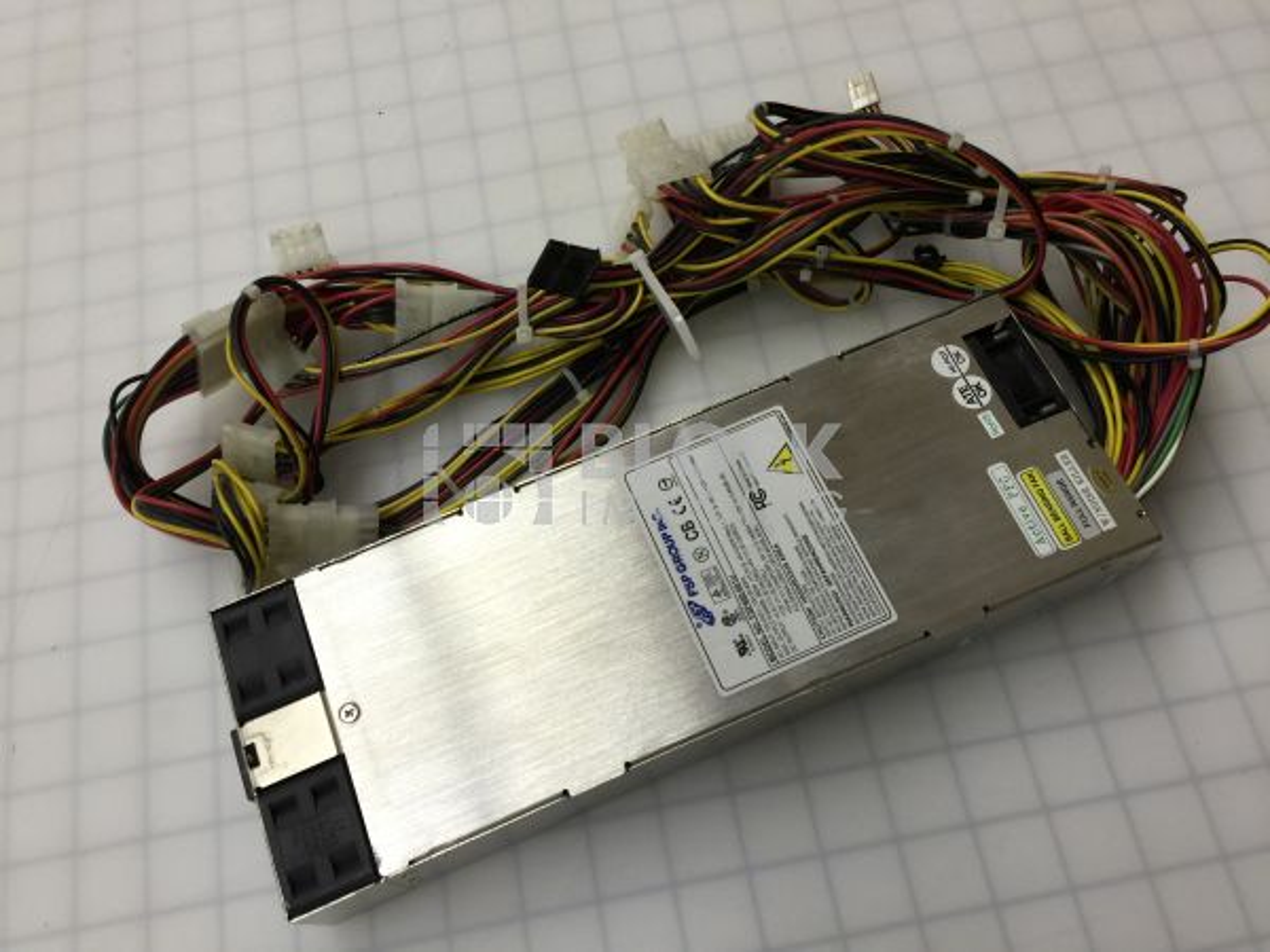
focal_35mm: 29
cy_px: 476
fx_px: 1064
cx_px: 635
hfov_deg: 61.7
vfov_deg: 48.2
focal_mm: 4.15
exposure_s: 1/40
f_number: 2.2
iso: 40
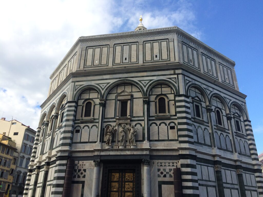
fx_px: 220
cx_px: 132
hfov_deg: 61.7
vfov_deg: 48.2
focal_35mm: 29
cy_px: 98
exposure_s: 1/1140
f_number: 2.2
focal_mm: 4.15
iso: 32
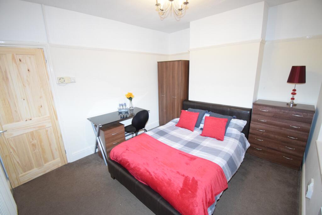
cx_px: 161
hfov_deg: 100.4
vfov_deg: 77.3
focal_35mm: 15
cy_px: 108
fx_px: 134
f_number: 4.5
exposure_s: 1/60
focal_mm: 10
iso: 2500
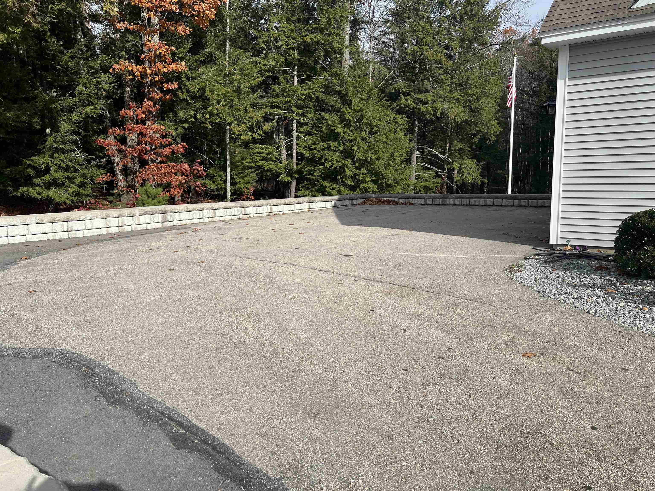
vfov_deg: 53.1
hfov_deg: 67.3
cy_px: 246
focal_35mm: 26
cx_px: 328
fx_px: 492
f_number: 1.5
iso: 50
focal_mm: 5.7
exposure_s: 1/3704
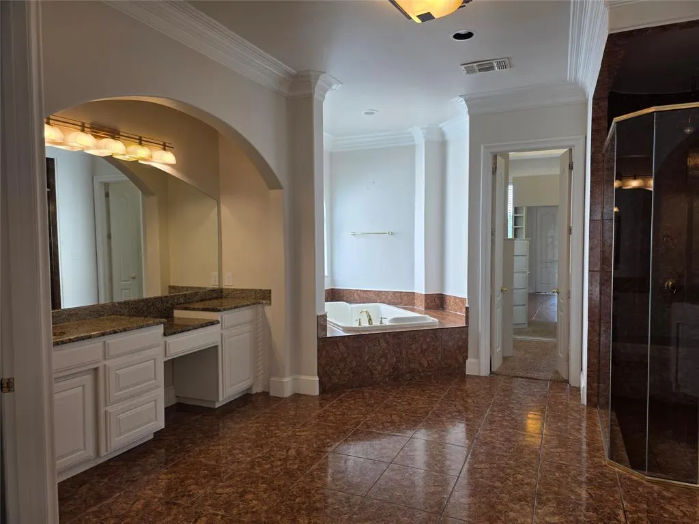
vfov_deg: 58.9
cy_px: 262
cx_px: 350
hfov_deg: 73.9
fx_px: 464
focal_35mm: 23
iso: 50
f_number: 1.7
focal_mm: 6.3
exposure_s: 1/120
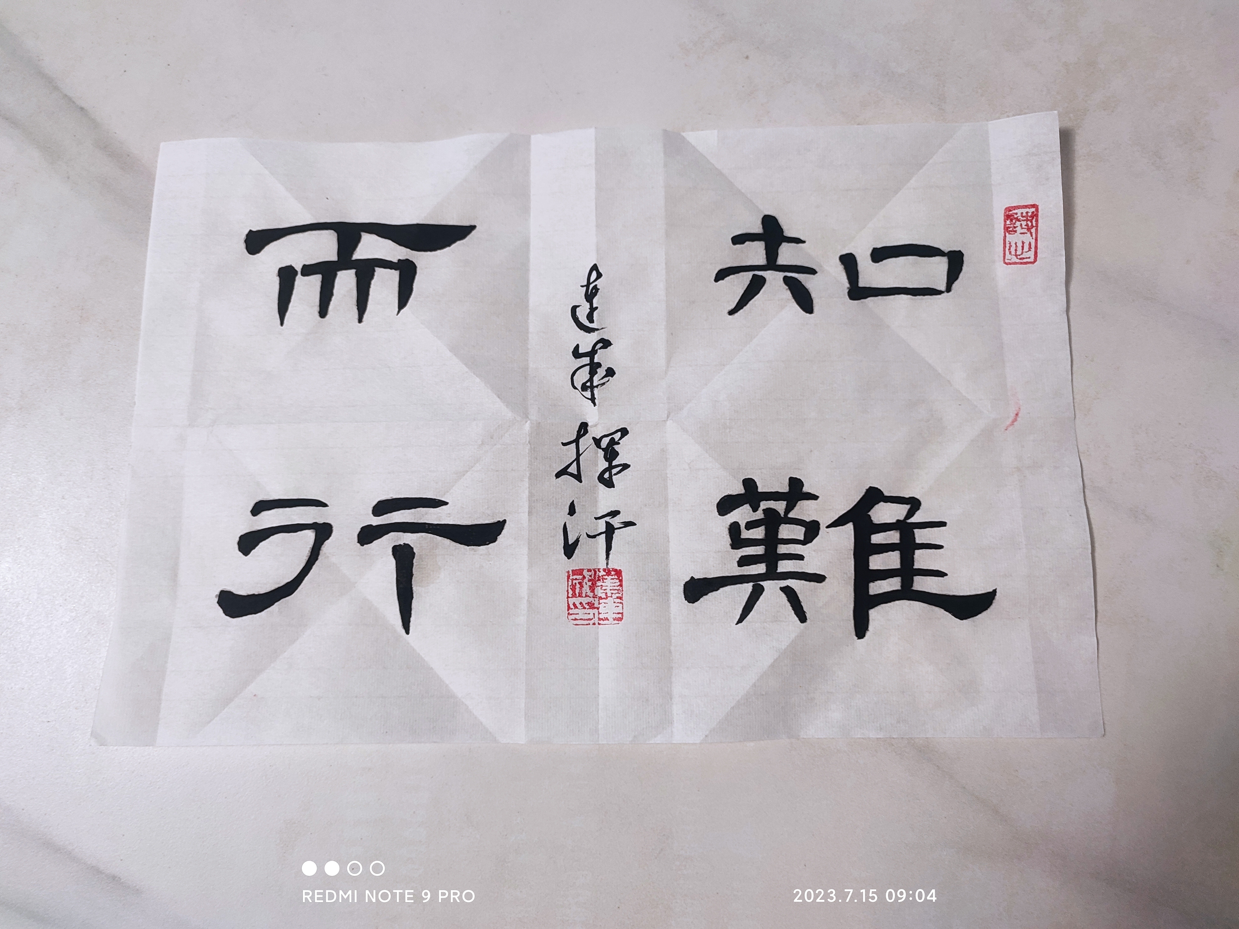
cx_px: 620
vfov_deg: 54.9
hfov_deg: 69.4
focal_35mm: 25
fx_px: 895
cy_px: 464
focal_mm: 5.96
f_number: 1.75
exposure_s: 1/33
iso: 247
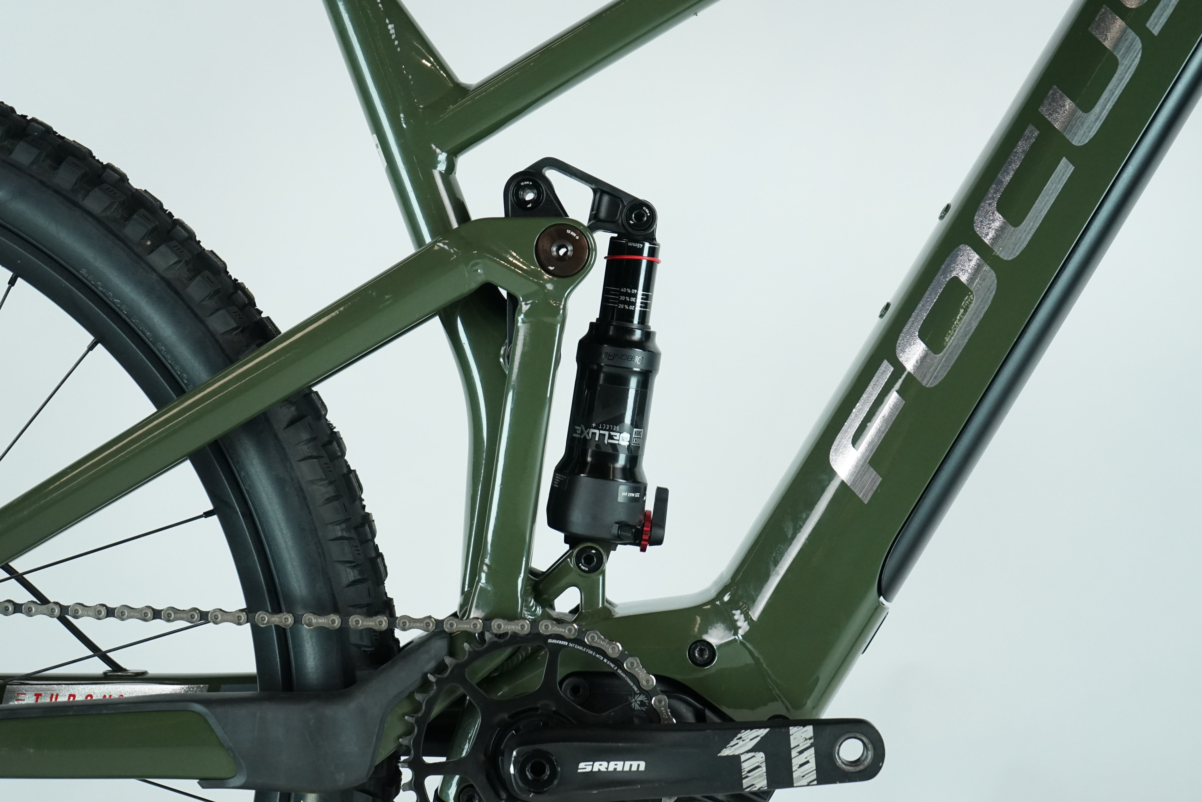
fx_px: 2337
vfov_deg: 19.5
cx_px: 601
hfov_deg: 28.8
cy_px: 401
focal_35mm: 70
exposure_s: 1/200
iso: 2000
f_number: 5.6
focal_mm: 70
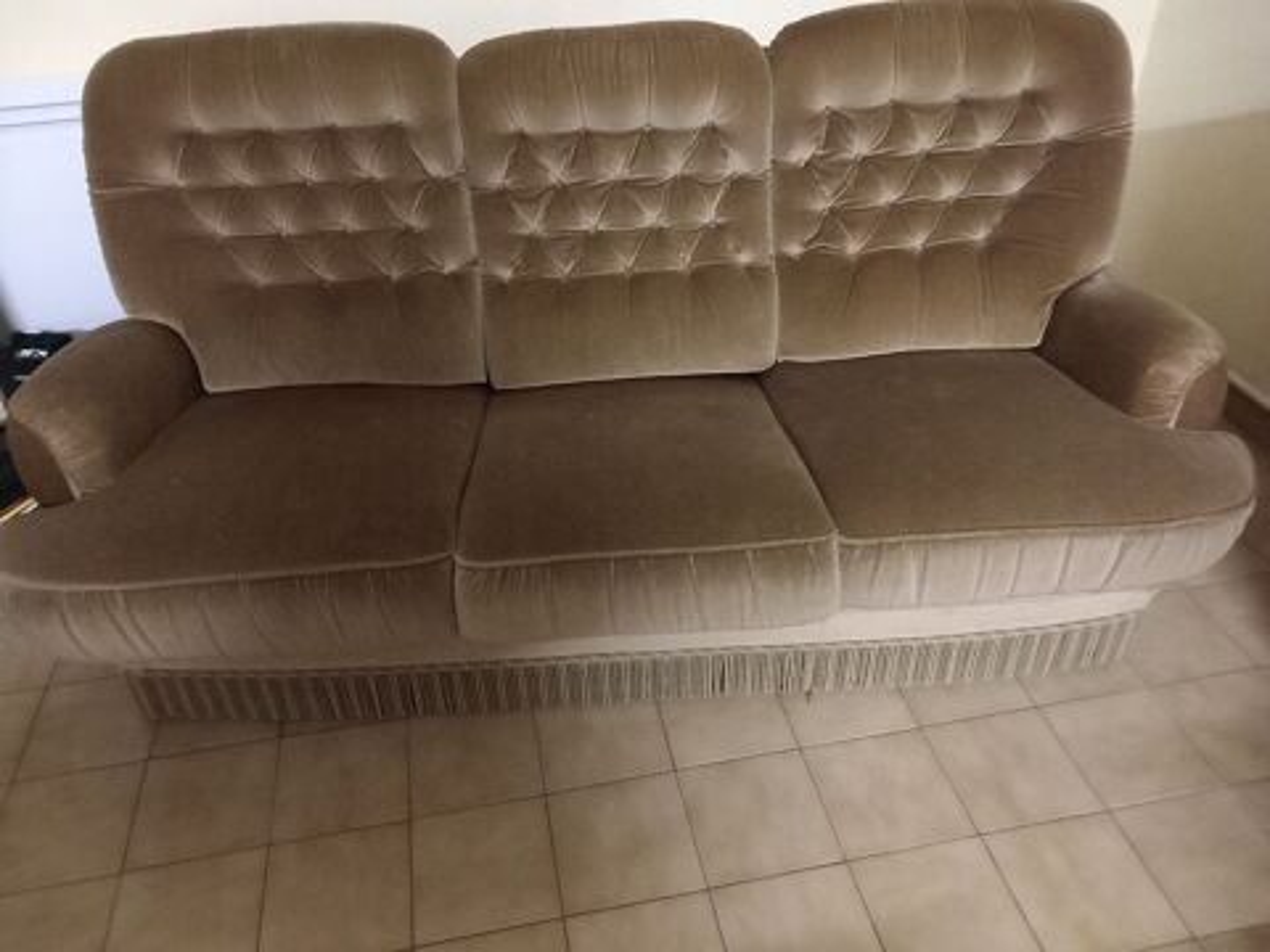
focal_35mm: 27
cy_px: 476
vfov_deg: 51.4
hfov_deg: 65.3
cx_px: 635
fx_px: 991
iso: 1600
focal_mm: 4
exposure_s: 1/14.3
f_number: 1.8
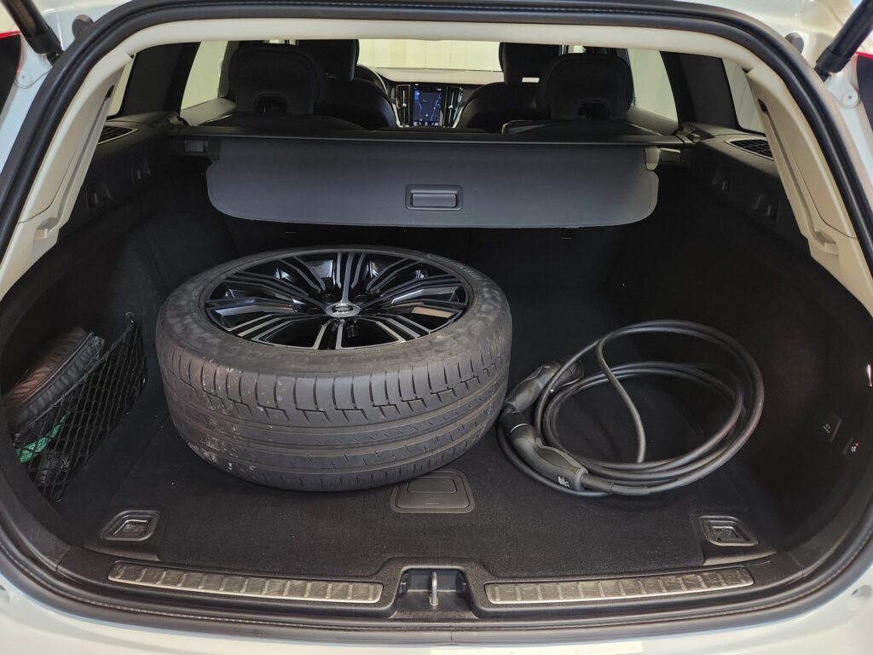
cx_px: 436
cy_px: 328
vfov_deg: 58.9
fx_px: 580
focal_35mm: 23
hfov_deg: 73.9
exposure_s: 1/100
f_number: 1.8
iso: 500
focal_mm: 5.4
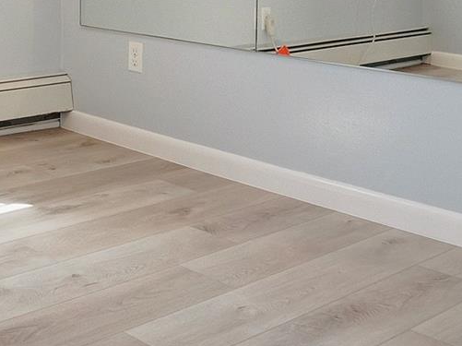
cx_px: -61
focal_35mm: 59
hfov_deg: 29.2
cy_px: -85
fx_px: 787
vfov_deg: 22.5
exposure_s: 1/160
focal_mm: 10
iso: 800
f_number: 9
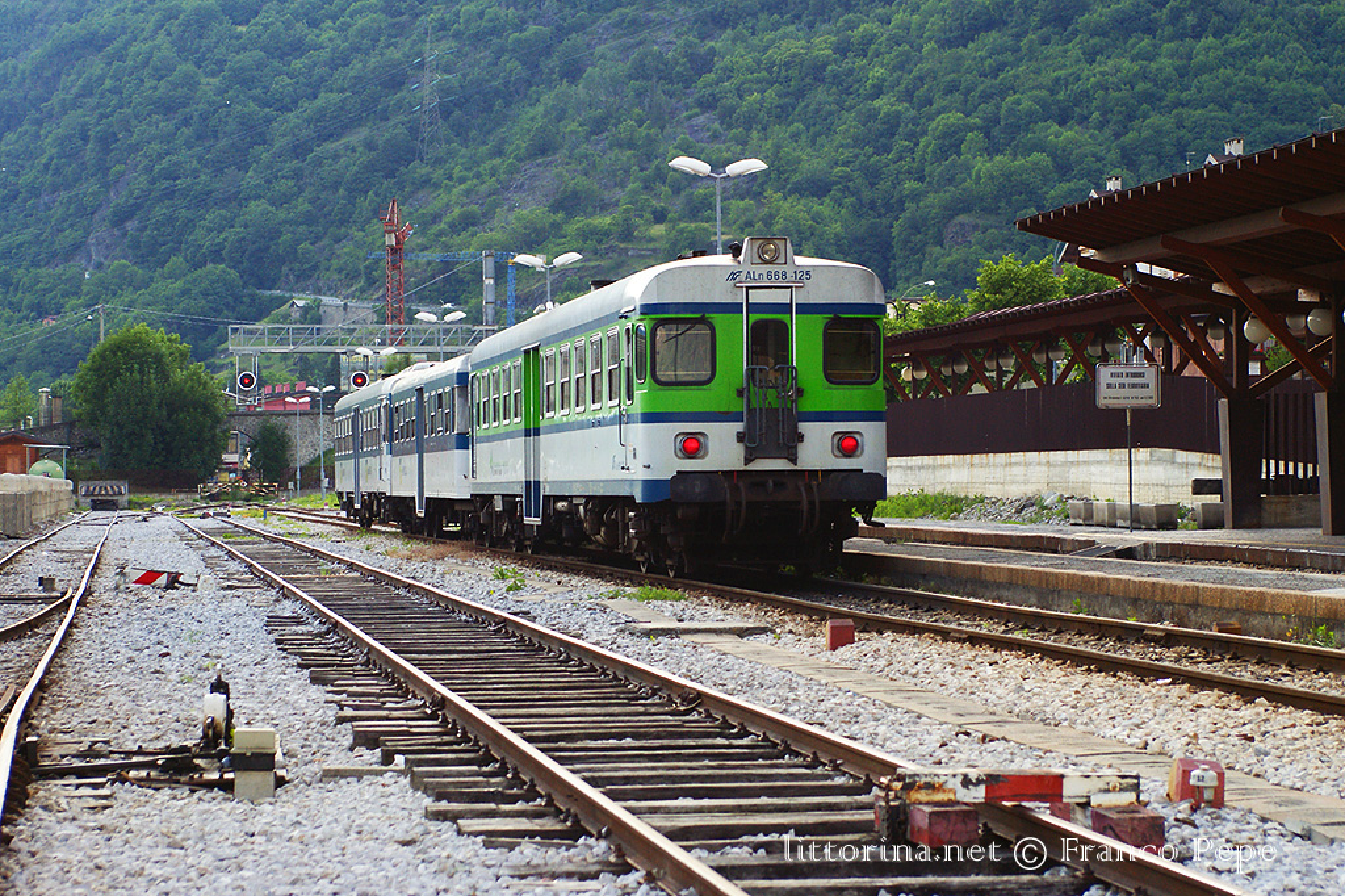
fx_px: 3361
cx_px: 672
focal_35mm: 90
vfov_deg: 15.2
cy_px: 448
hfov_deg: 22.6
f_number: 6.3
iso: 400
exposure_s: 1/200
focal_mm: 60
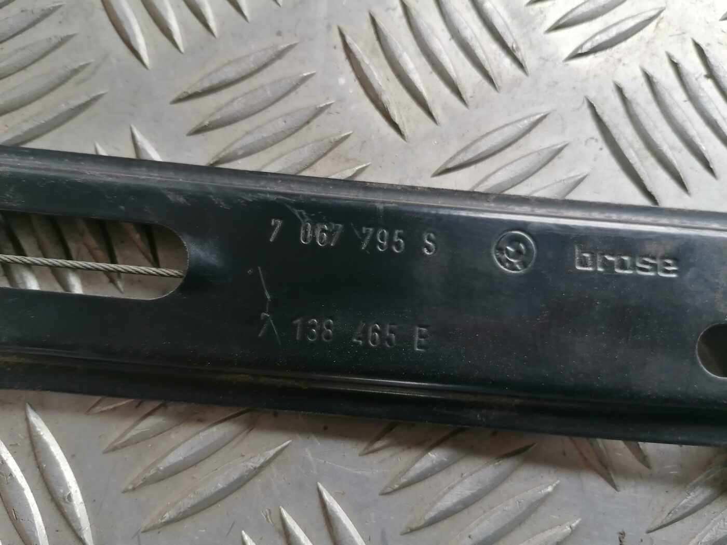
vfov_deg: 51.4
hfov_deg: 65.3
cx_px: 364
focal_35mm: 27
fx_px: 567
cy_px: 272
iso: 125
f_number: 1.8
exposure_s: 1/33.3
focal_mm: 4.75
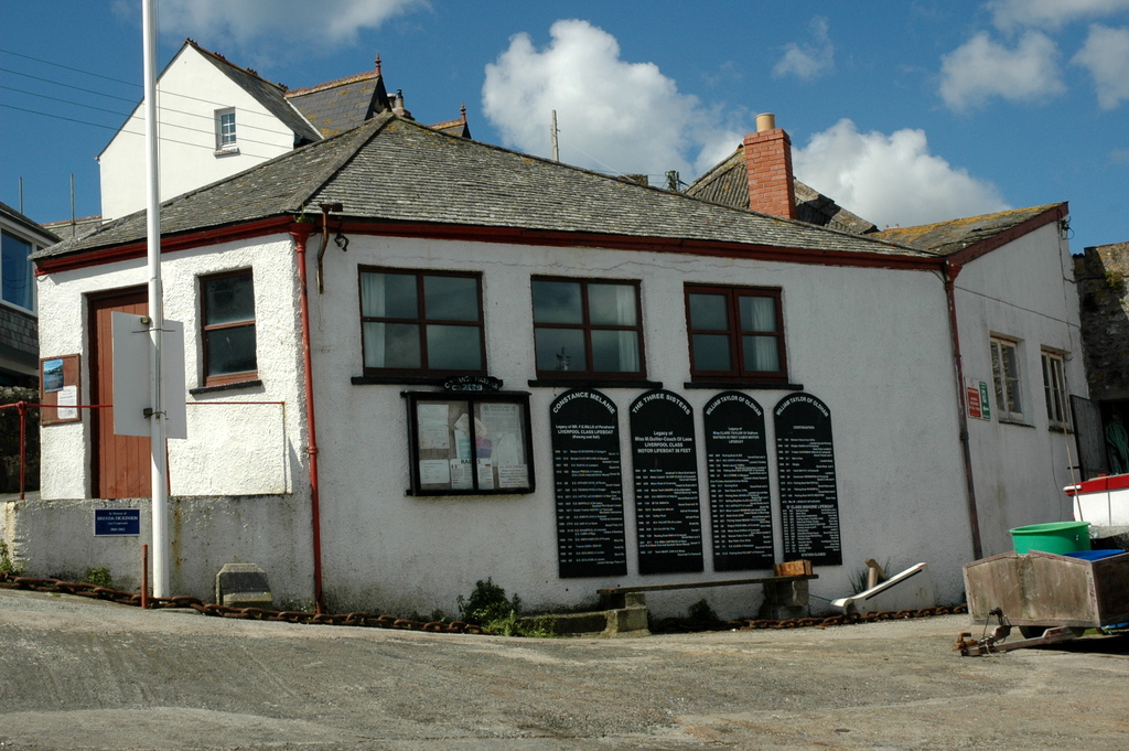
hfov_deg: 38.9
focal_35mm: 51
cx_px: 564
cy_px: 376
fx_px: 1598
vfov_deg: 26.4
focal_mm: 34
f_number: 11
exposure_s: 1/500
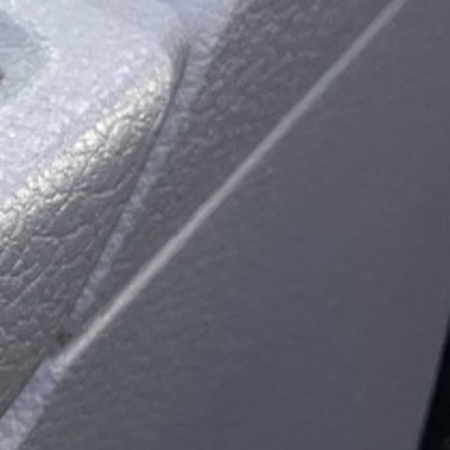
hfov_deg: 8.8
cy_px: 259
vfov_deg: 10.3
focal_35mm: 170
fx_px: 2500
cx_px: -814
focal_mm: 3.99
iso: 20
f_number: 1.8
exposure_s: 1/106
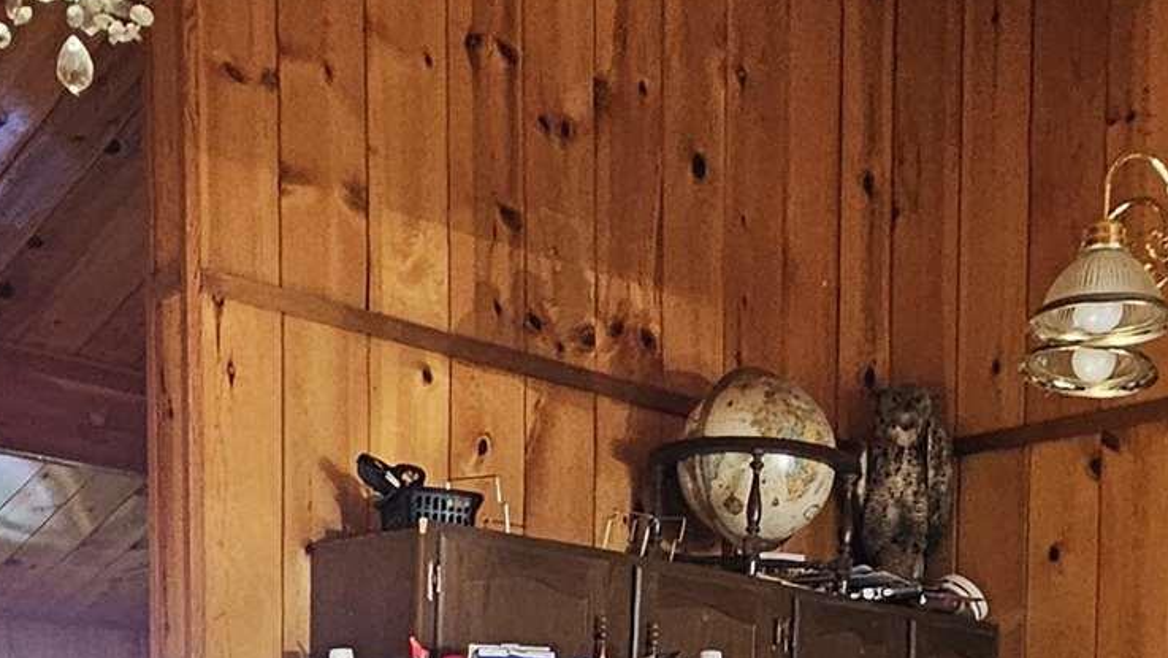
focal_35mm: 59
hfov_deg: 35.4
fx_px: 1828
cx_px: 662
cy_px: 1072
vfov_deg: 17.6
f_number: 2.2
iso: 320
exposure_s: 1/40
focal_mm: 2.2
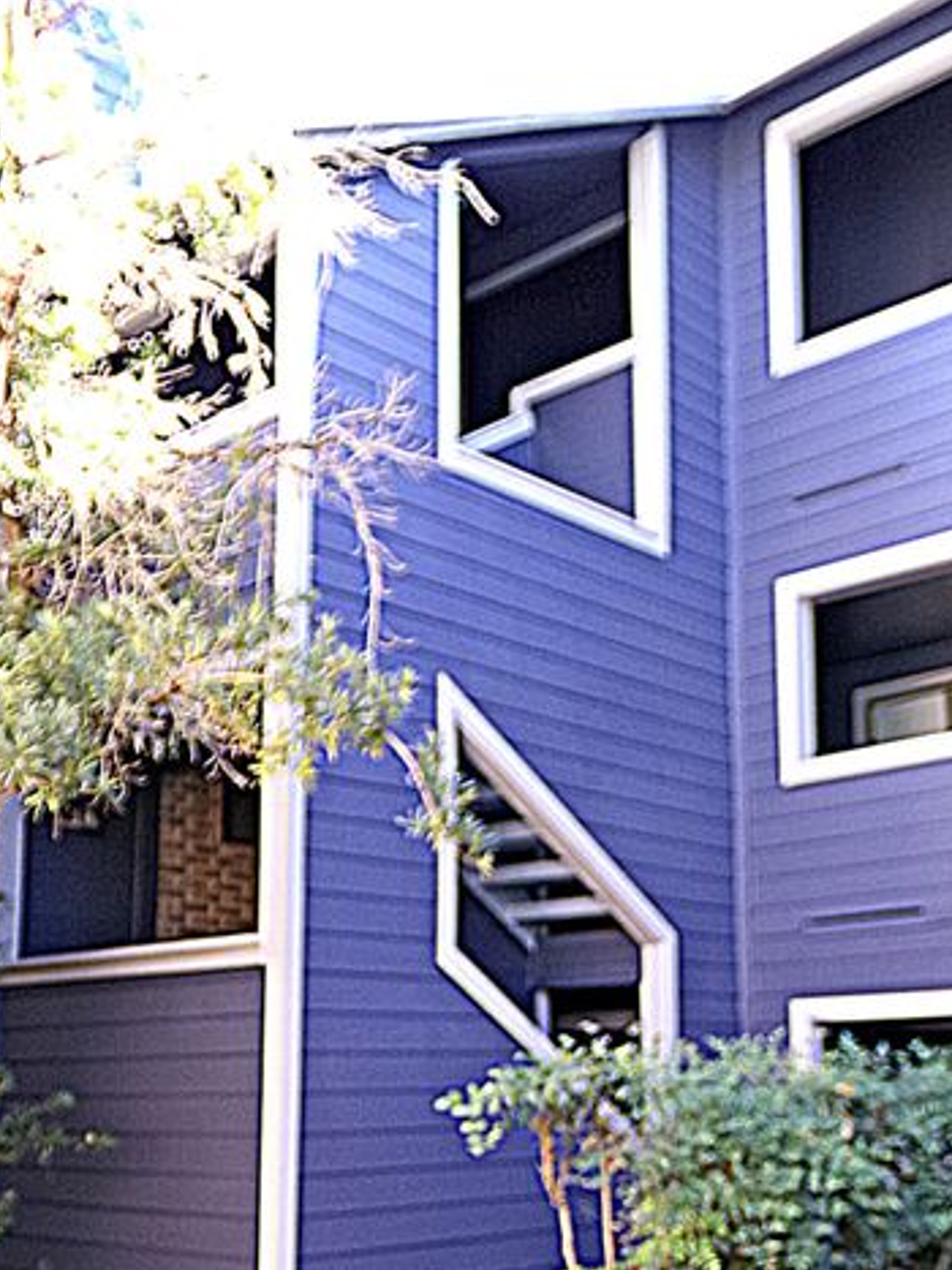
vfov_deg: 45.7
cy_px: 893
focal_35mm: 40
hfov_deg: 35.6
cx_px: 642
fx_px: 1467
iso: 127
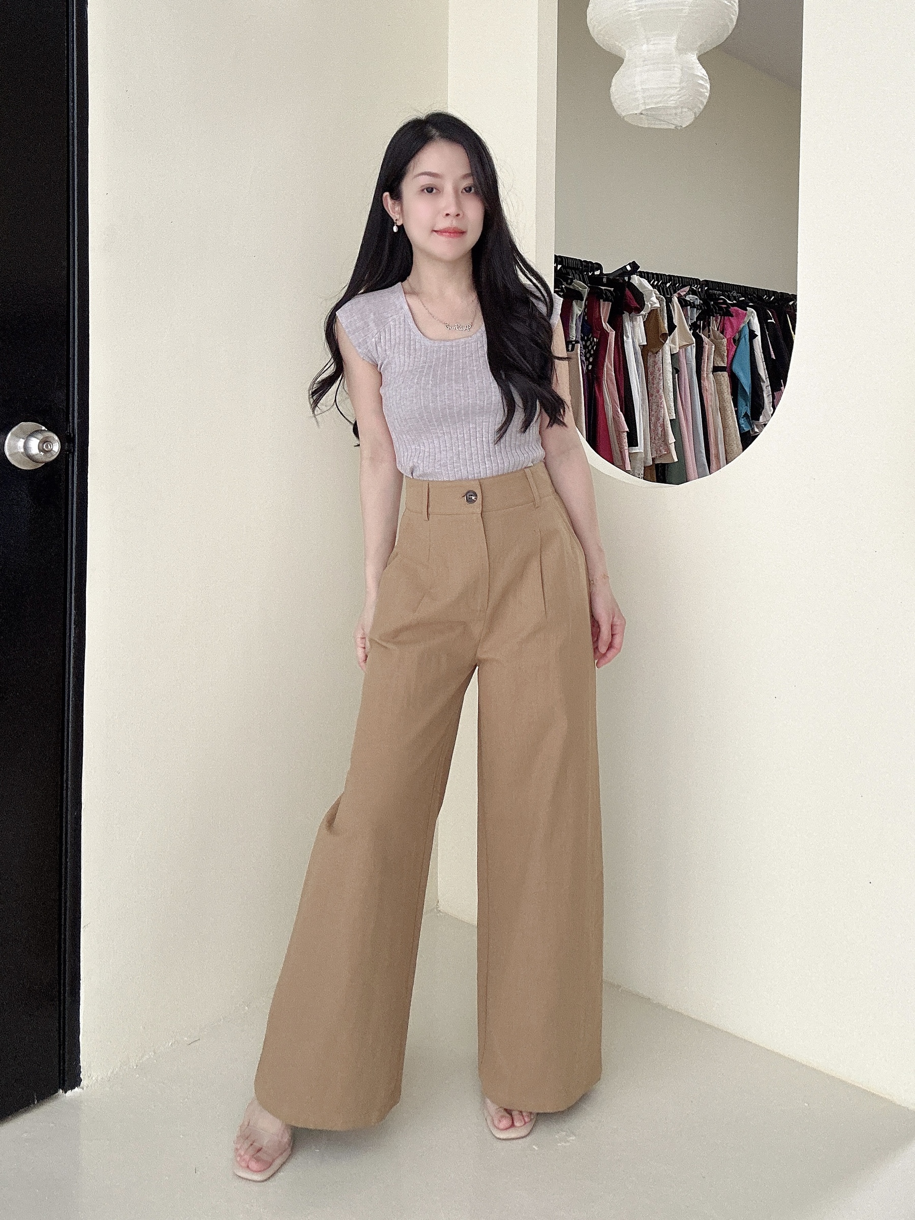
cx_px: 458
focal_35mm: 23
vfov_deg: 73.9
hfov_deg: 58.9
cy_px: 610
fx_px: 811
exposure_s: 1/60
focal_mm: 2.69
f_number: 1.9
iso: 100
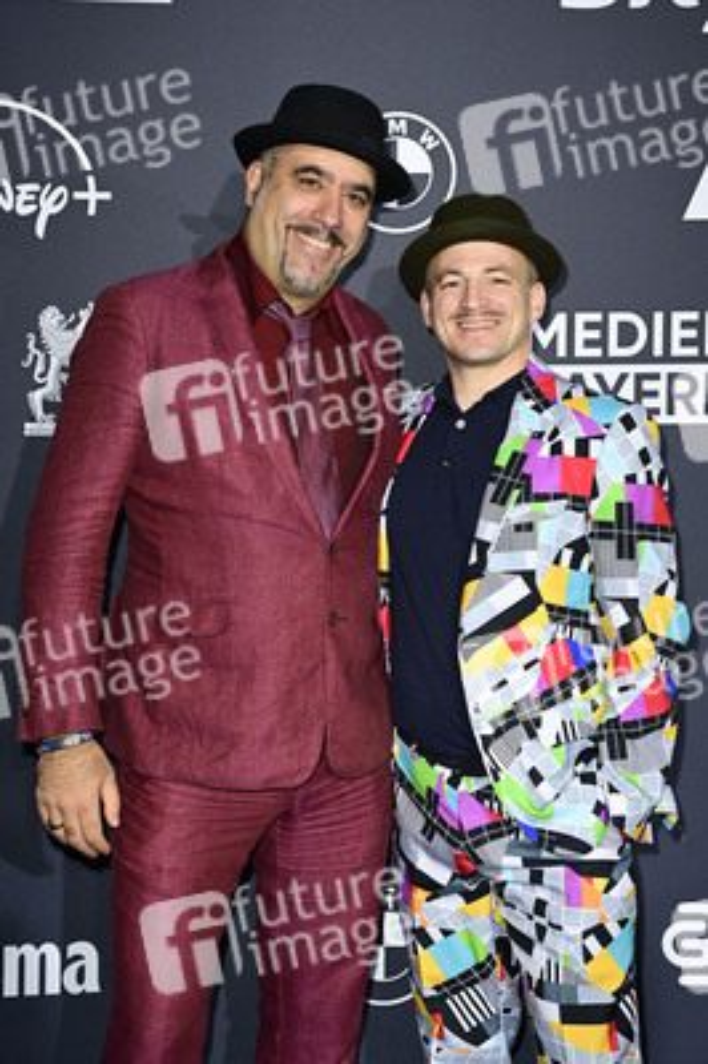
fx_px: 1921
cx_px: 354
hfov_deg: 20.9
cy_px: 532
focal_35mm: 65
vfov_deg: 31.0
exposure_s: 1/250
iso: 1000
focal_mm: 65
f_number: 5.6
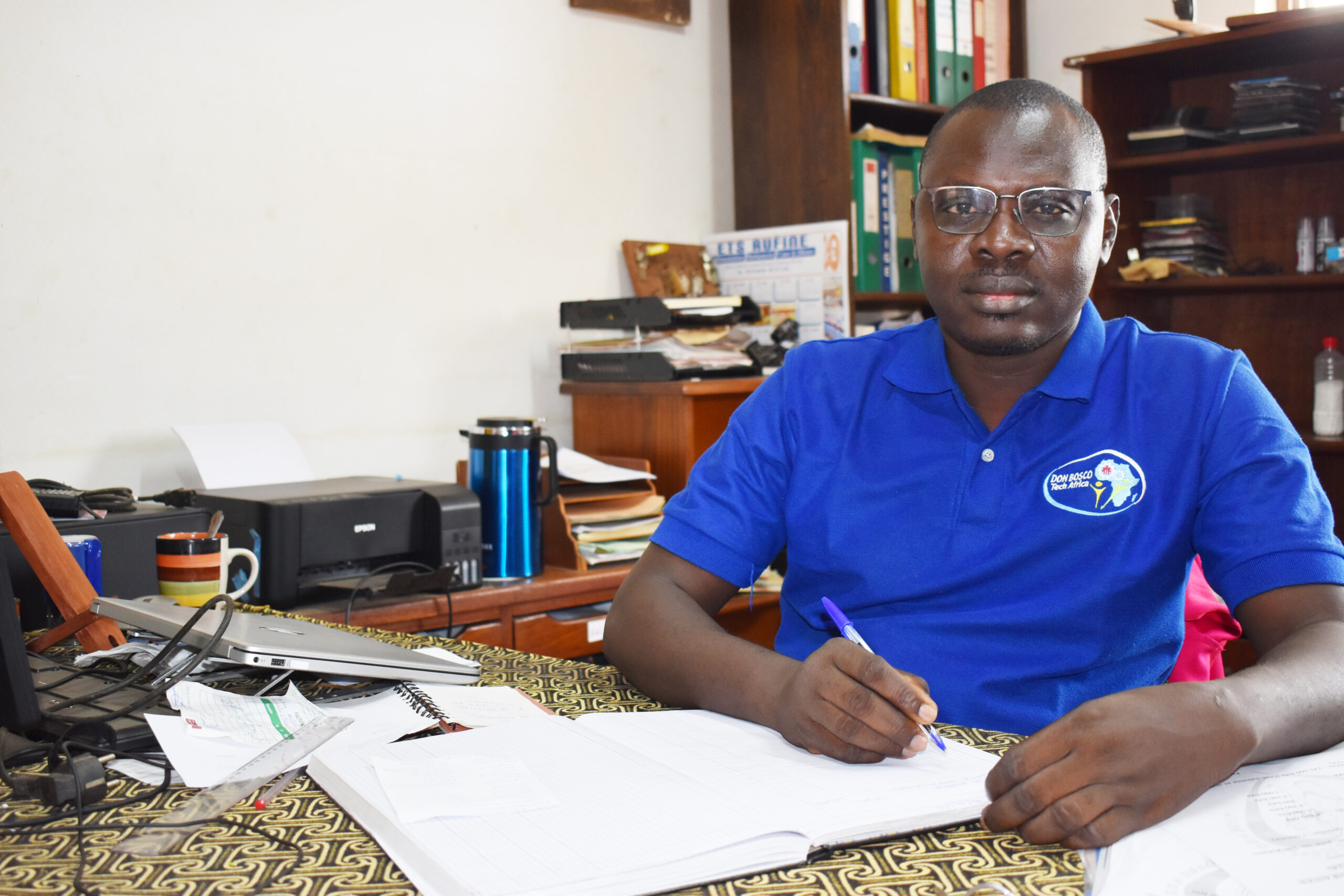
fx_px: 1456
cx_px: 672
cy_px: 448
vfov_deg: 34.2
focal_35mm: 39
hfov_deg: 49.6
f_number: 4
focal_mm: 26
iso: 800
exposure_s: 1/125
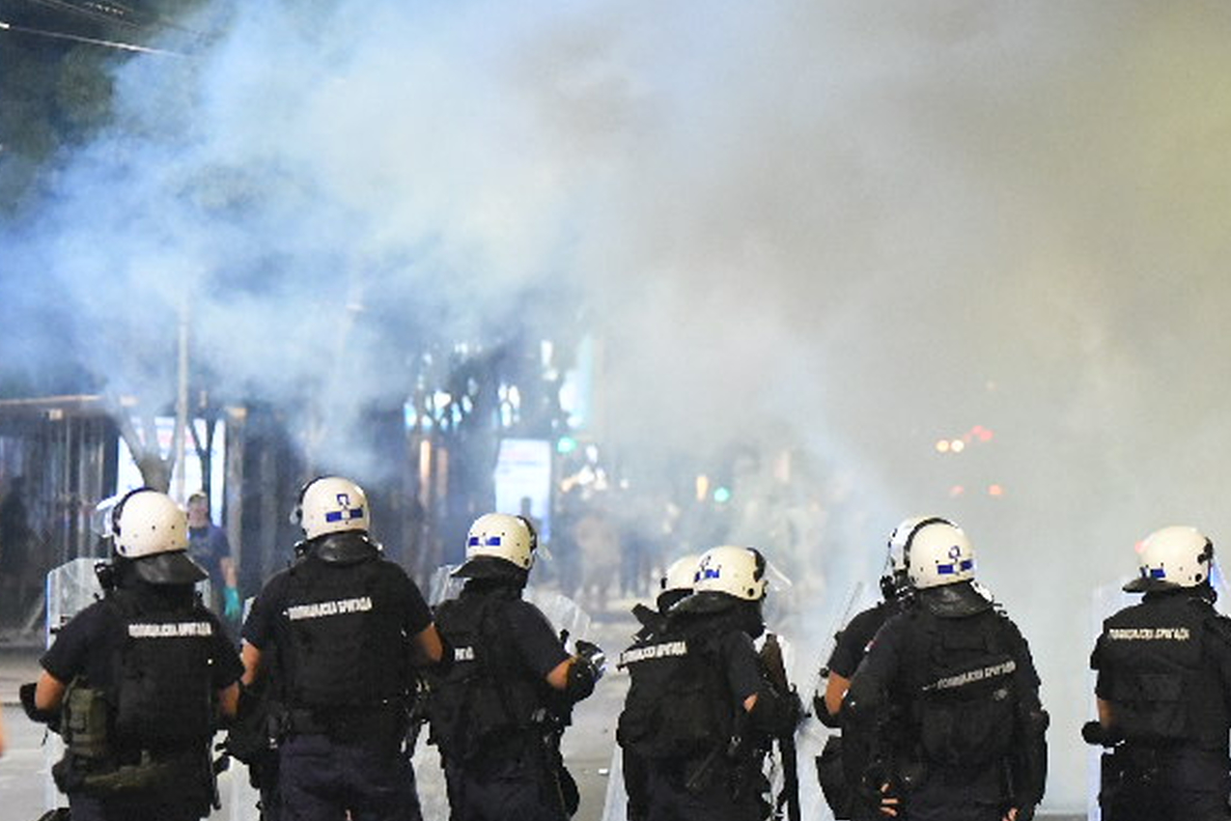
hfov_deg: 5.8
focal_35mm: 353
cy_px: 623
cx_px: 1088
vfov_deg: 3.9
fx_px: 12070
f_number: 2.8
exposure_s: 1/250
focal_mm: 125
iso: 10000
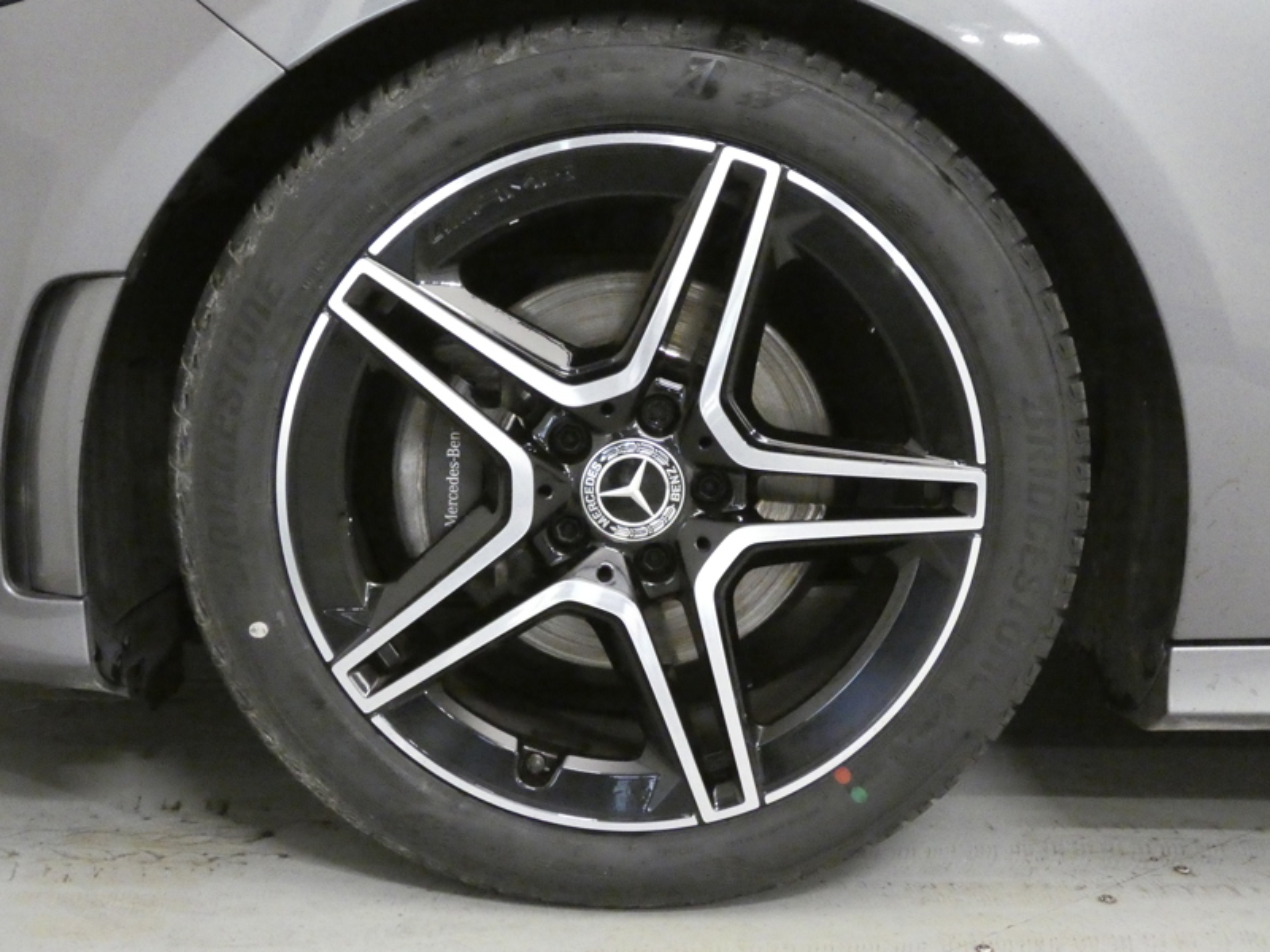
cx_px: 635
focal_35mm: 43
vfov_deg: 33.6
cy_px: 476
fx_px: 1578
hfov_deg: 43.9
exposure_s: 1/60
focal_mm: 7.8
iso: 3200
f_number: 3.7
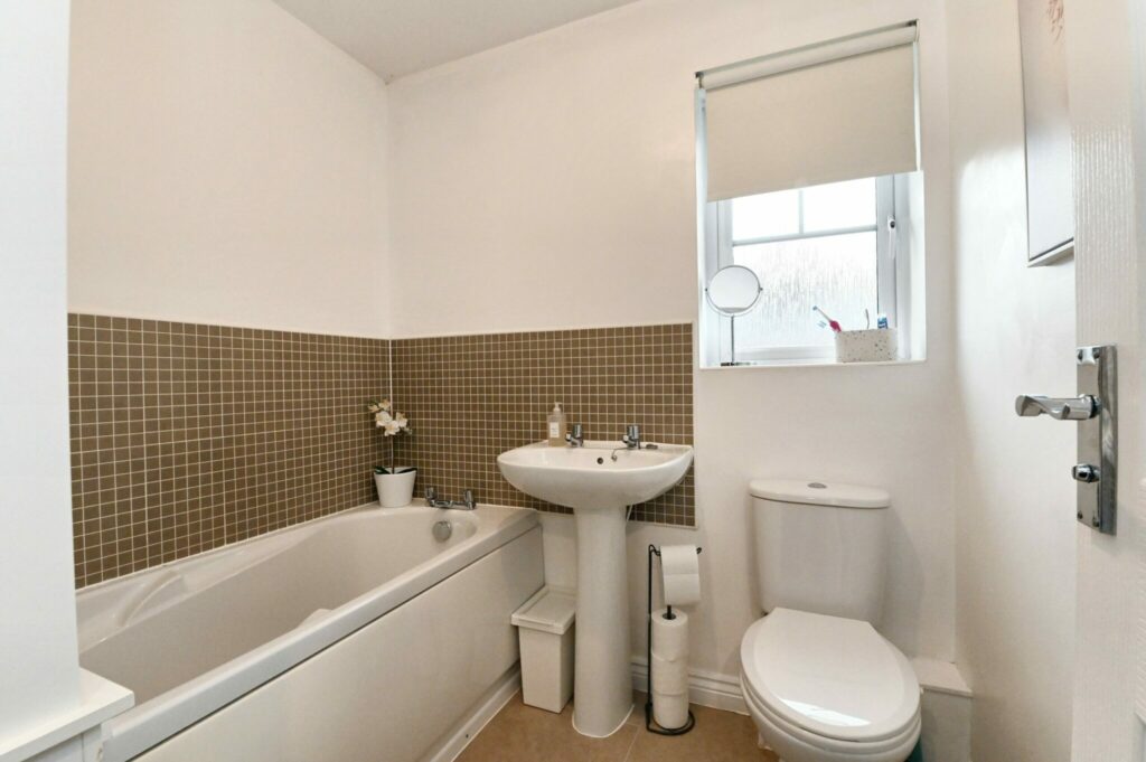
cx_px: 573
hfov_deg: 100.4
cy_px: 381
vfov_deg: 77.2
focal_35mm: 15
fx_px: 477
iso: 6400
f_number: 10
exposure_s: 1/200
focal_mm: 15
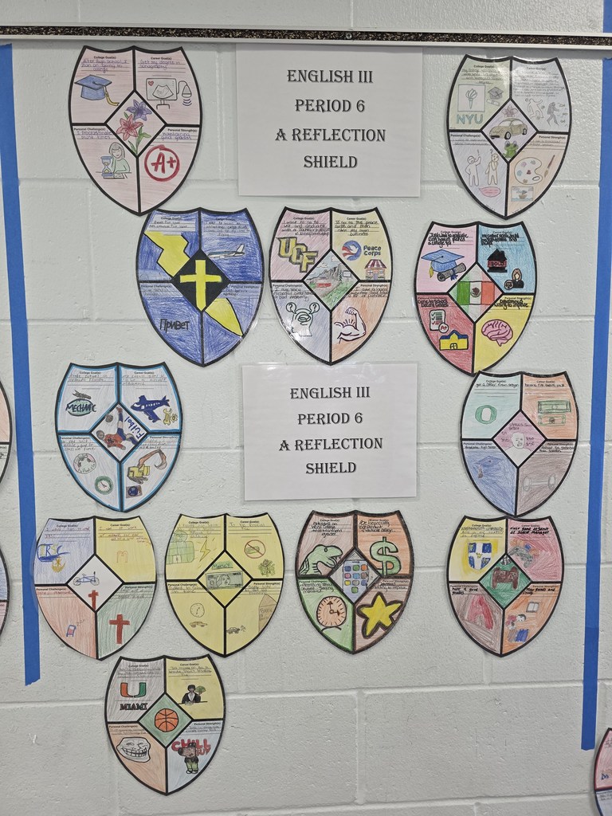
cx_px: 306
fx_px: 542
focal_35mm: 23
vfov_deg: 73.9
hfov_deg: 58.9
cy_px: 408
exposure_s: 1/60
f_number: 1.7
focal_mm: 6.3
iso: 250
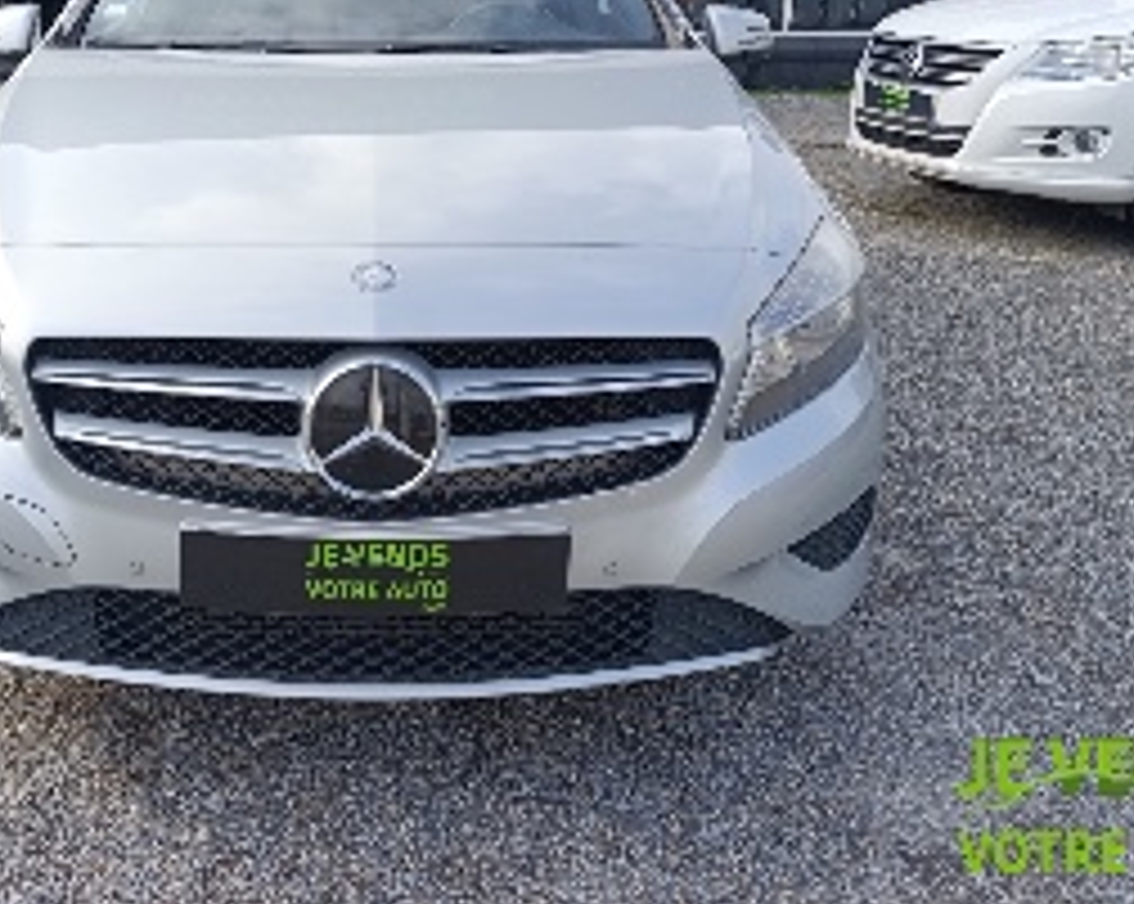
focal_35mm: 37
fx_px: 1240
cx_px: 374
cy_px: 207
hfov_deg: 48.3
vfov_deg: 38.8
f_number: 1.6
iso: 50
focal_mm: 6.14
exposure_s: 1/204
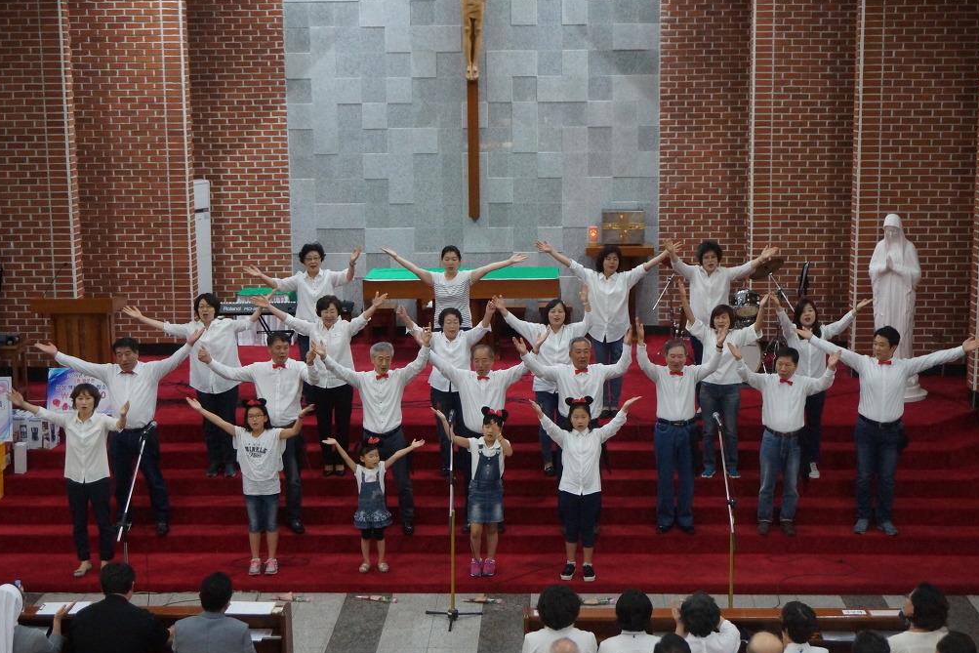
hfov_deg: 37.2
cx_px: 491
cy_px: 327
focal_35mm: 54
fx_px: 1455
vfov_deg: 25.3
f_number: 5.6
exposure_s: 1/100
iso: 3200
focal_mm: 35
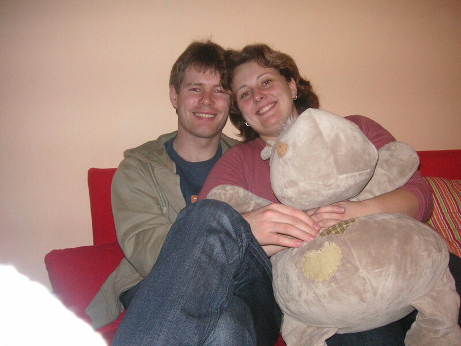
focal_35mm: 37
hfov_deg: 50.1
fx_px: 493
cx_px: 230
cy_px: 173
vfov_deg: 38.7
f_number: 2.8
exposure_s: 1/45
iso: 160
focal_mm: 6.1
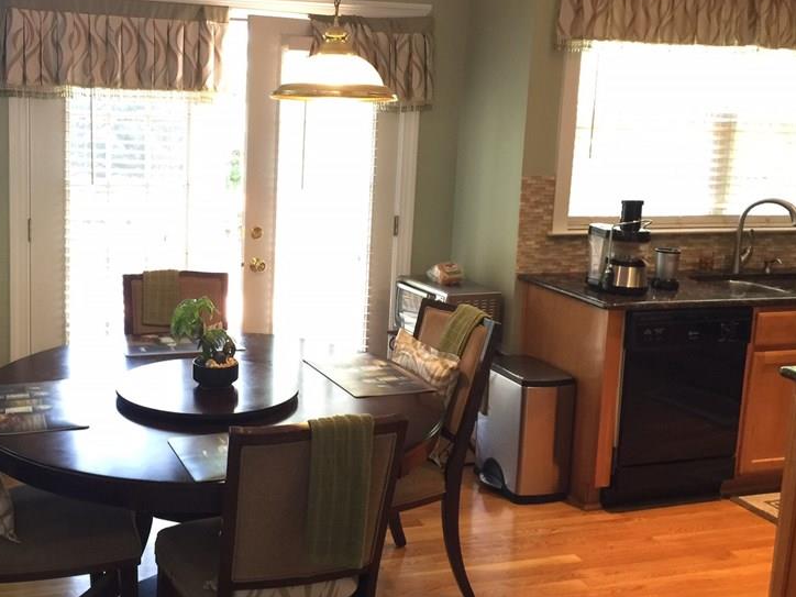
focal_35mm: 41
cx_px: 264
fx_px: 943
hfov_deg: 45.1
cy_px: 246
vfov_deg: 35.0
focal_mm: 4.15
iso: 64
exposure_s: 1/15
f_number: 2.2
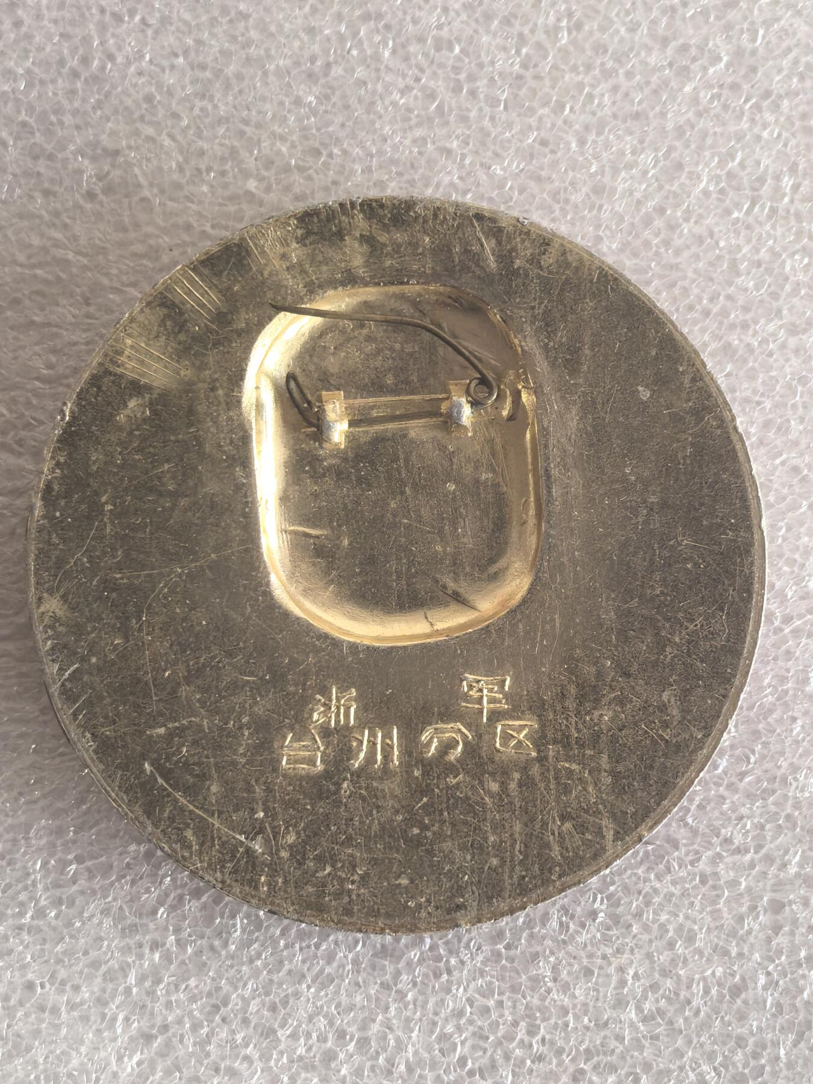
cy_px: 542
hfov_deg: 18.4
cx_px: 406
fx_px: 2505
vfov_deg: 24.4
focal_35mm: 80
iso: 500
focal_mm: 5.75
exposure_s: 1/300
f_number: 2
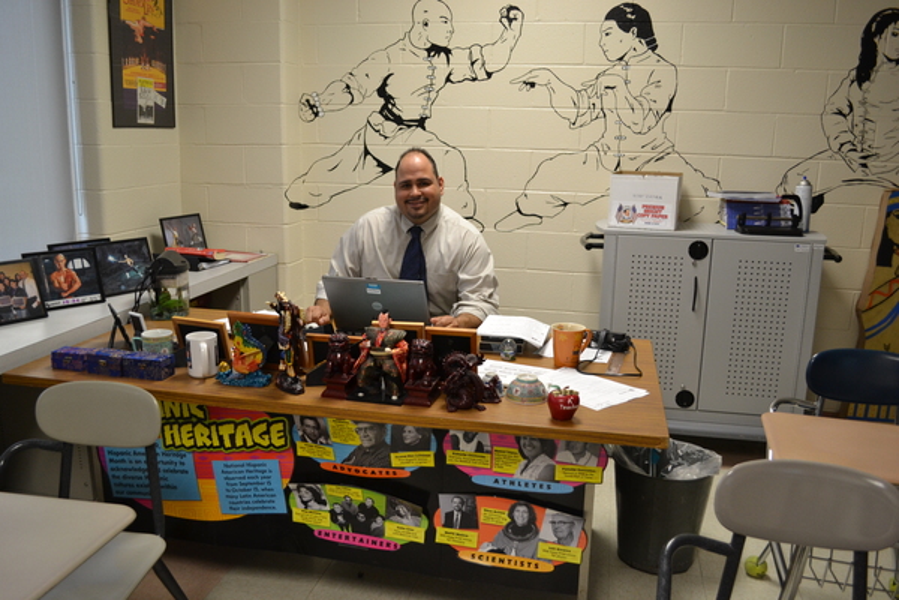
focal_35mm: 30
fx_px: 749
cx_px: 450
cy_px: 300
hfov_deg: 61.9
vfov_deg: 43.6
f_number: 3.8
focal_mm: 20
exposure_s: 1/60
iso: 800
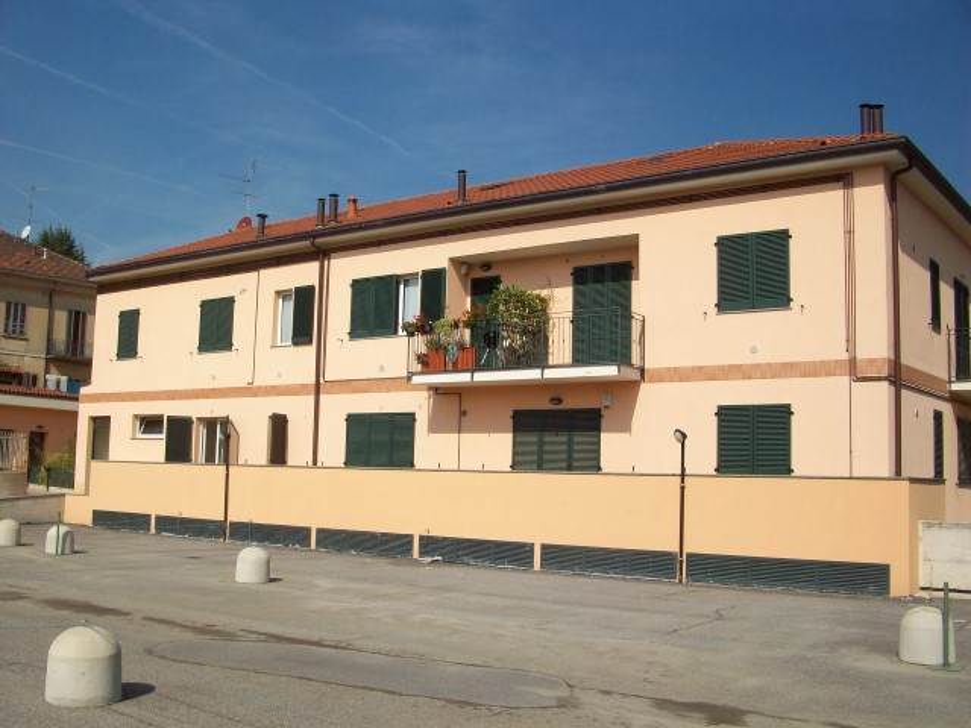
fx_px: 954
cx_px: 486
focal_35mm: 34
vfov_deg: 41.8
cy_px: 364
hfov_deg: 54.0
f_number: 5.5
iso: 80
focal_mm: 5.7
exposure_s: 1/727
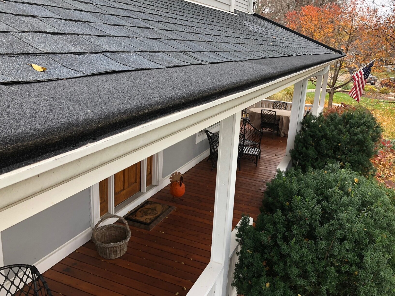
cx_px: 210
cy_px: 143
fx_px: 354
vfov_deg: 45.4
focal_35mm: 31
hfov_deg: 58.3
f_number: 1.8
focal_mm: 3.99
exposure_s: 1/120
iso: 32
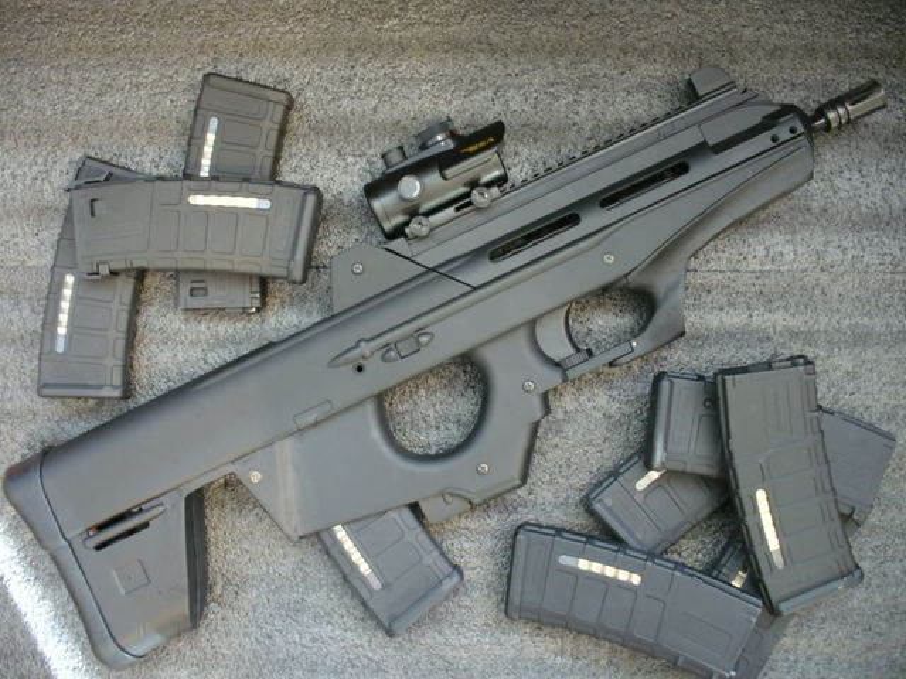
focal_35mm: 37
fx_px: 968
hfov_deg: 50.1
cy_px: 340
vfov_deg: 38.7
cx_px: 453
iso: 200
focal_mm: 6.1
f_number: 2.8
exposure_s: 1/2
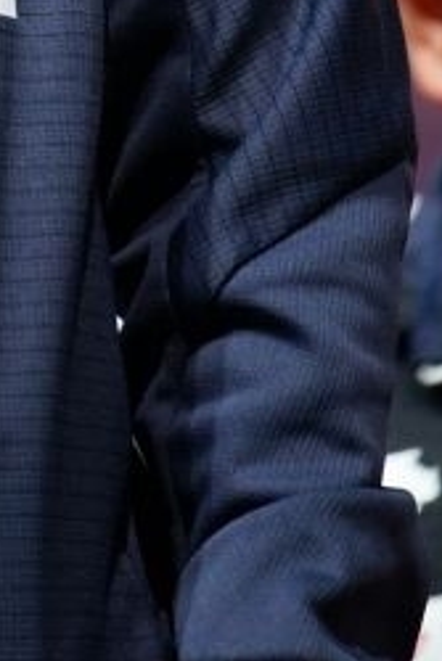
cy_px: -627
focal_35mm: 959
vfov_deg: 2.1
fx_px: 17636
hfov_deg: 1.4
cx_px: -445
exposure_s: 1/250
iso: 1250
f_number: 2.8
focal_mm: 200
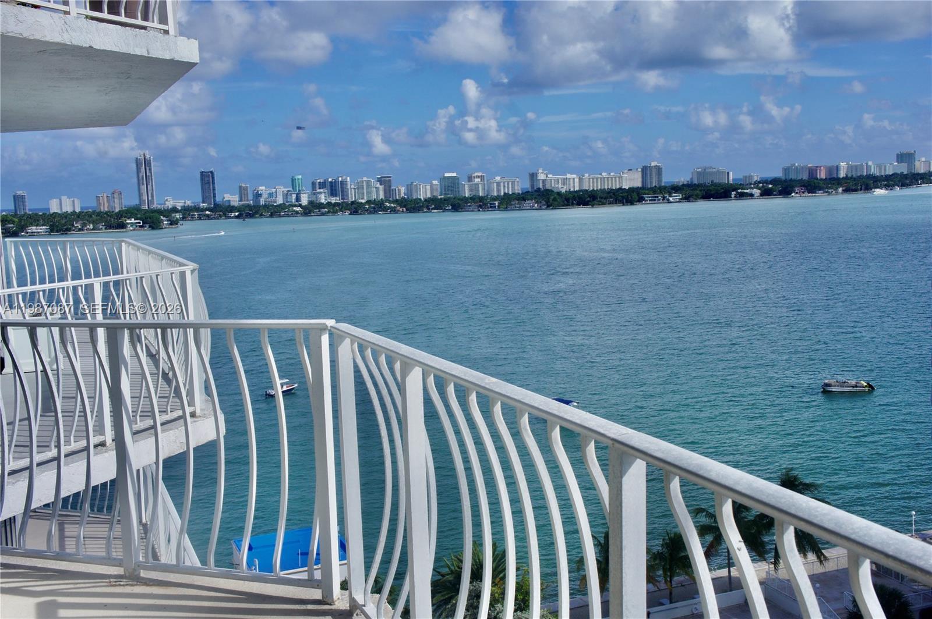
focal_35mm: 40
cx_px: 466
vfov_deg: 33.0
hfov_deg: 48.0
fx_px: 1048
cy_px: 310
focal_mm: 27
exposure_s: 1/250
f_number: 13
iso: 200
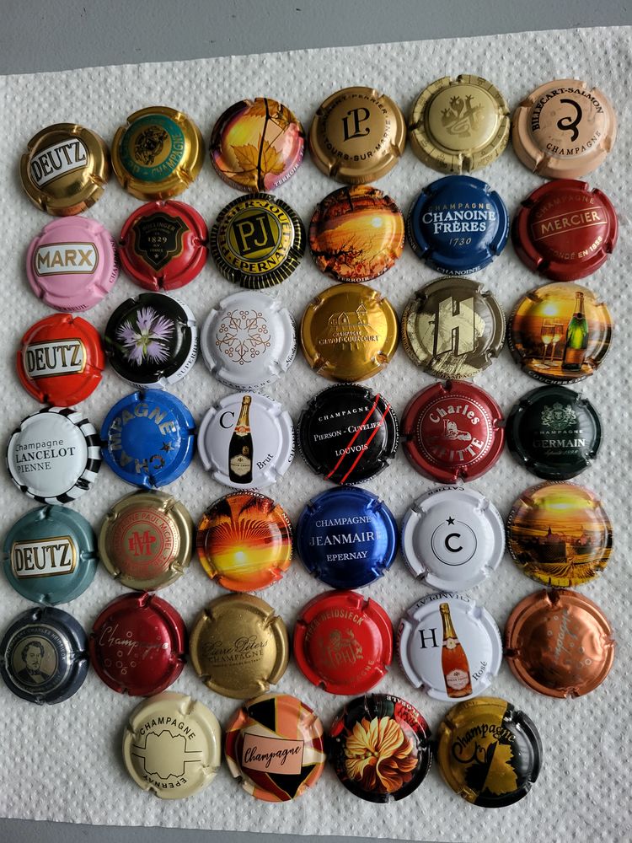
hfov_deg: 53.1
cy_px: 422
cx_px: 316
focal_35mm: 26
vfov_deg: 67.3
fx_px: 633
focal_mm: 5.4
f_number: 1.8
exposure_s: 1/50
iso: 400
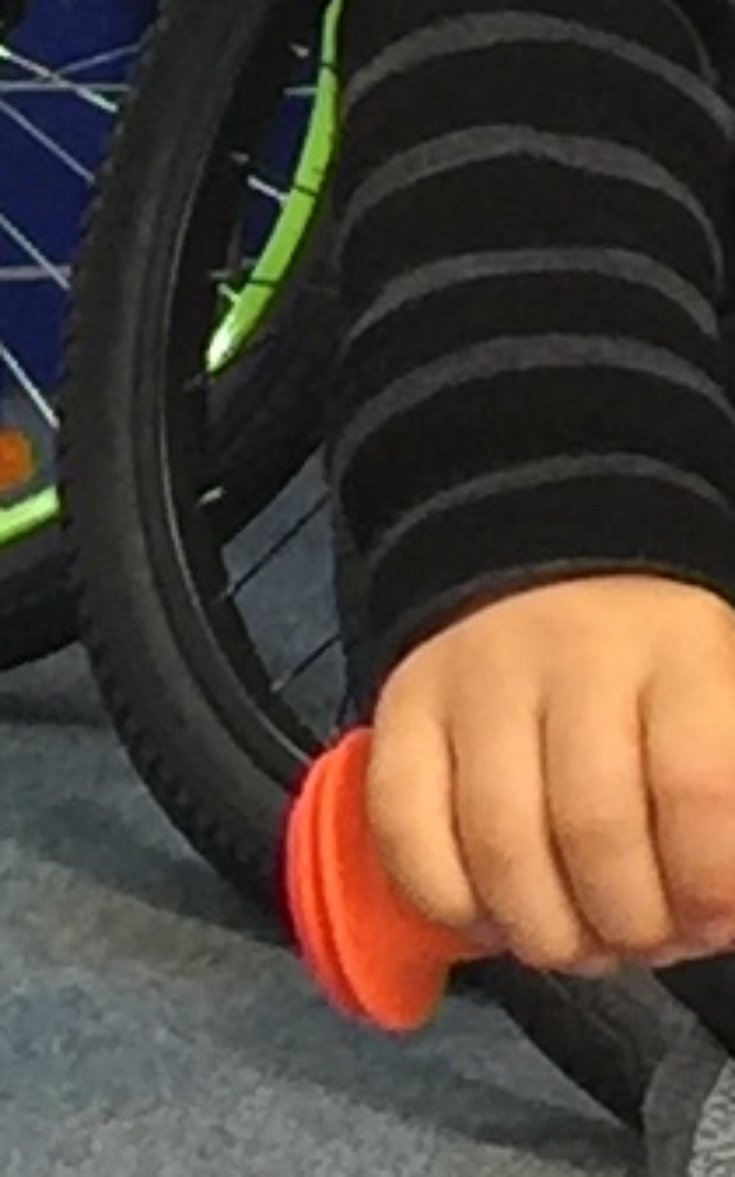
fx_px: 9583
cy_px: 203
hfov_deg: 4.4
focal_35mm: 299
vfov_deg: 7.0
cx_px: 1172
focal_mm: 4.15
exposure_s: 1/17
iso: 40
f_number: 2.2
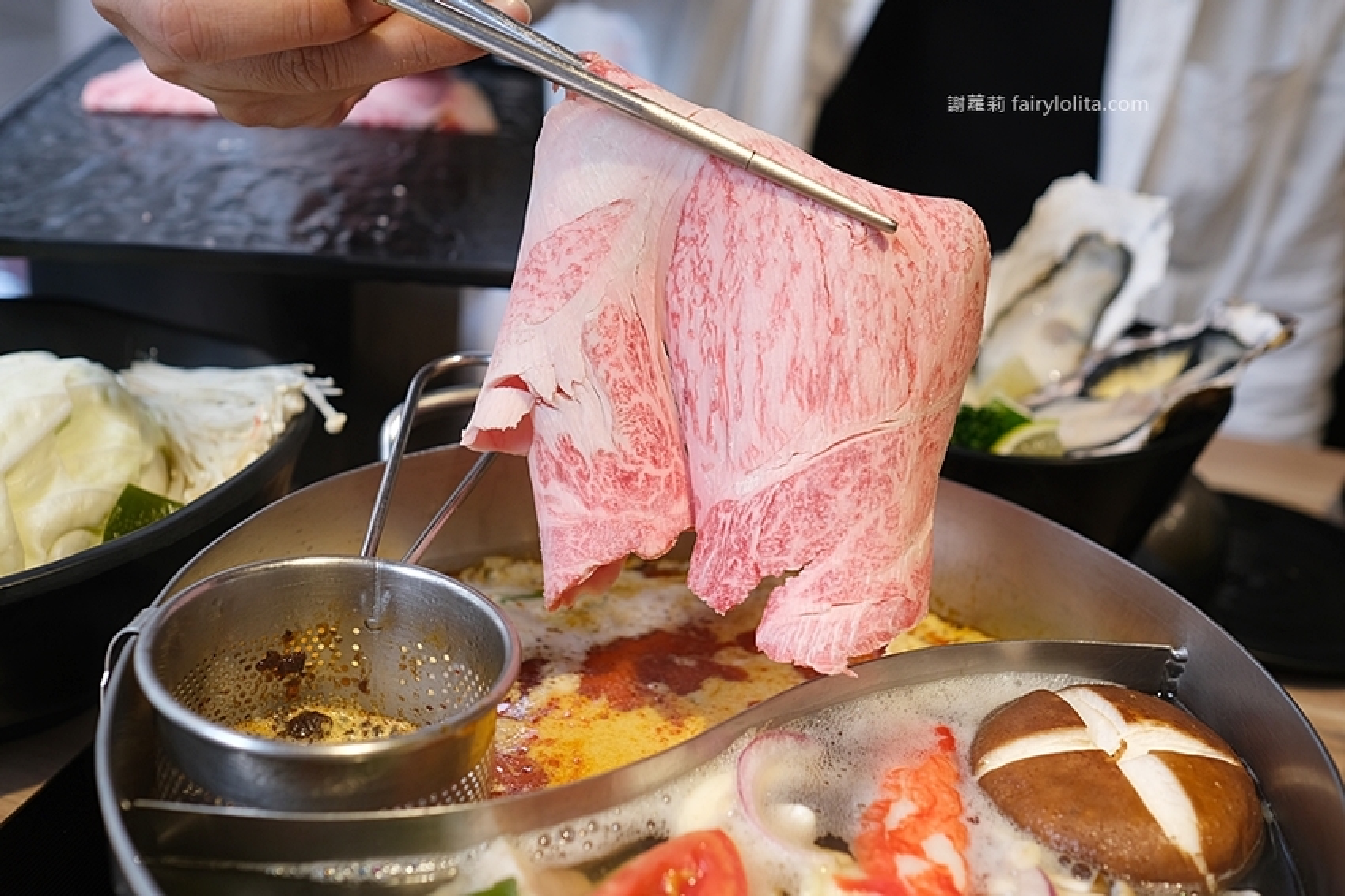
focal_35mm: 35
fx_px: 1307
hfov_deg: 54.5
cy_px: 448
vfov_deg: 37.8
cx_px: 672
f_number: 3.2
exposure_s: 1/45
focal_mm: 23
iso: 320
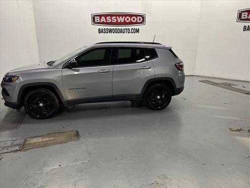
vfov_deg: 53.1
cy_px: 94
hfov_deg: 67.3
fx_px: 188
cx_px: 125
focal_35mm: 26
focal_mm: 5.7
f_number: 1.5
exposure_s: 1/60
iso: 80
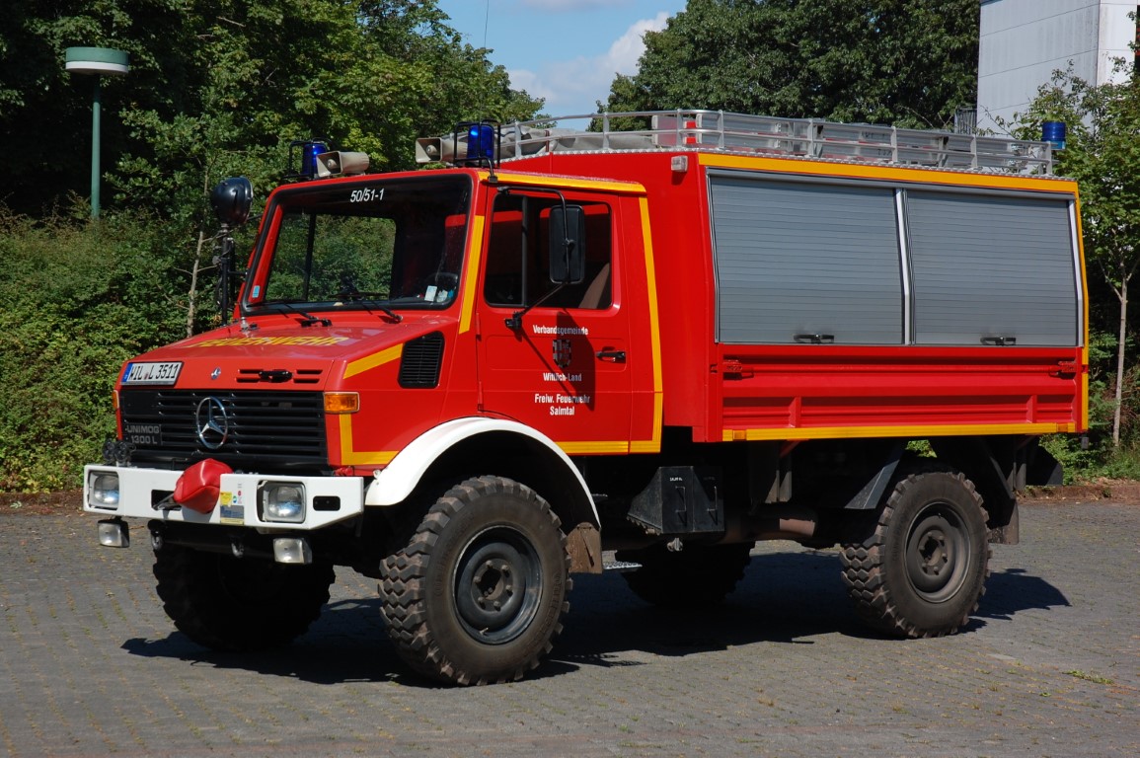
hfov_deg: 26.0
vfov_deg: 17.5
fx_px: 2468
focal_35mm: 78
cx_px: 570
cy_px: 379
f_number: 8
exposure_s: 1/320
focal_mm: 52
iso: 200
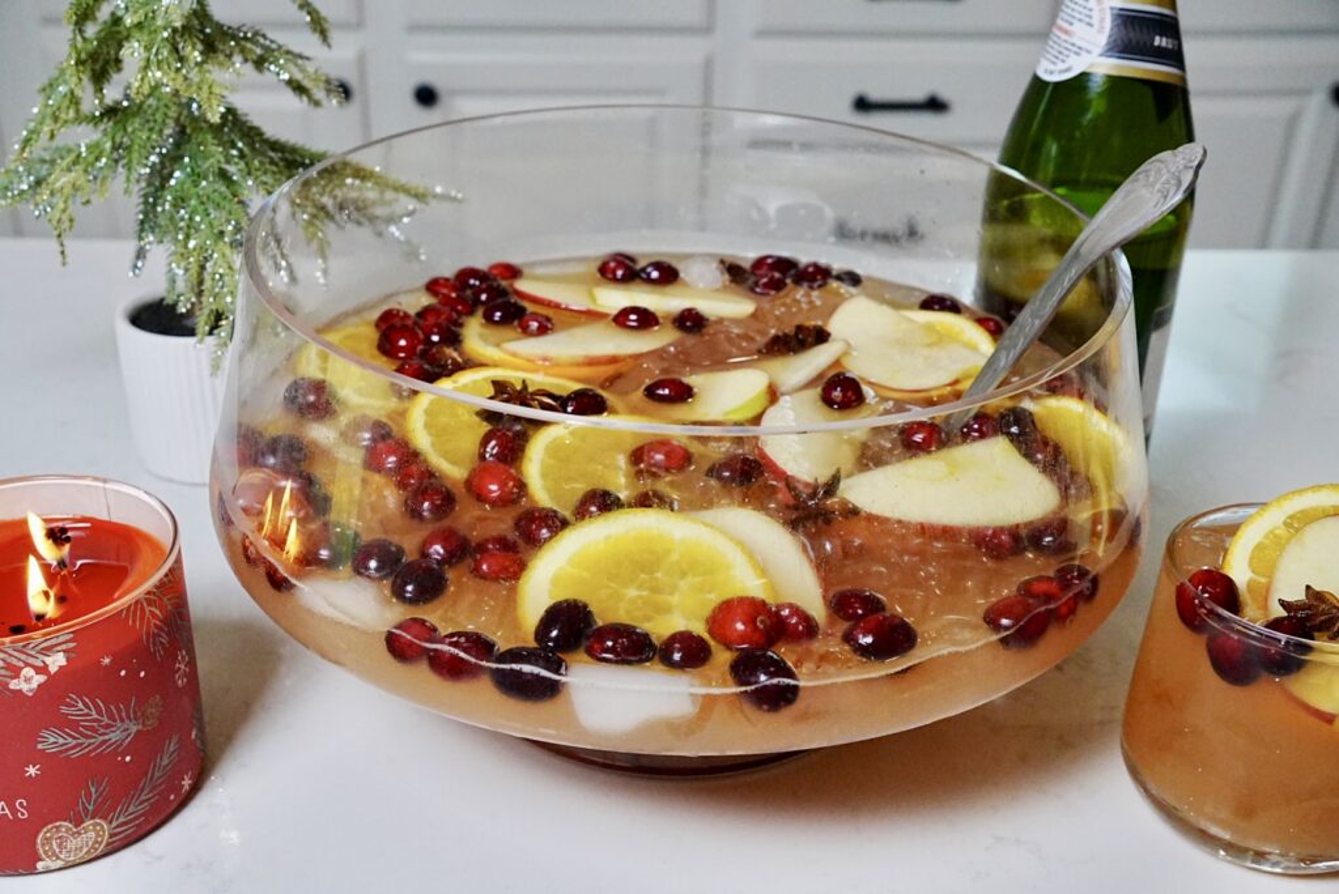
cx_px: 670
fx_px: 1541
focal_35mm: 41
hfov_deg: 47.0
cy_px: 447
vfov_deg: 32.4
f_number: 6.3
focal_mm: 27.6
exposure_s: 1/320
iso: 4000
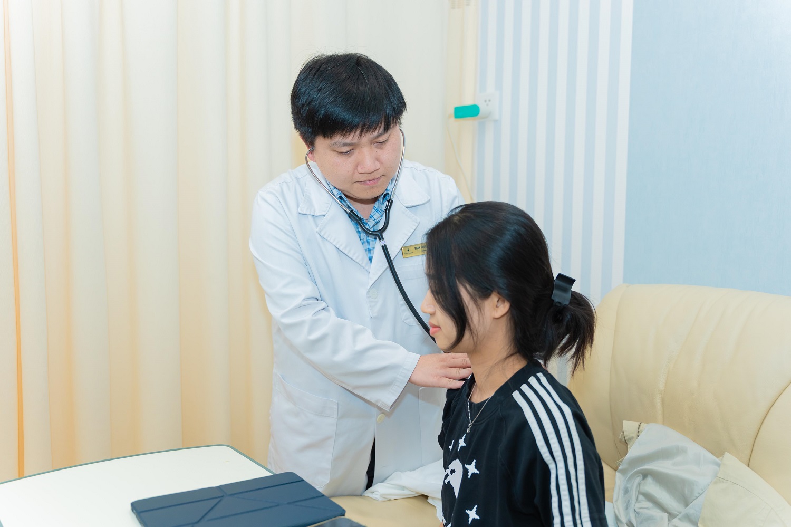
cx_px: 396
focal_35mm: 33
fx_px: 725
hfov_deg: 57.2
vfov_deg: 39.9
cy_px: 264
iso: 640
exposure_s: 1/200
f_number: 2.8
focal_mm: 33
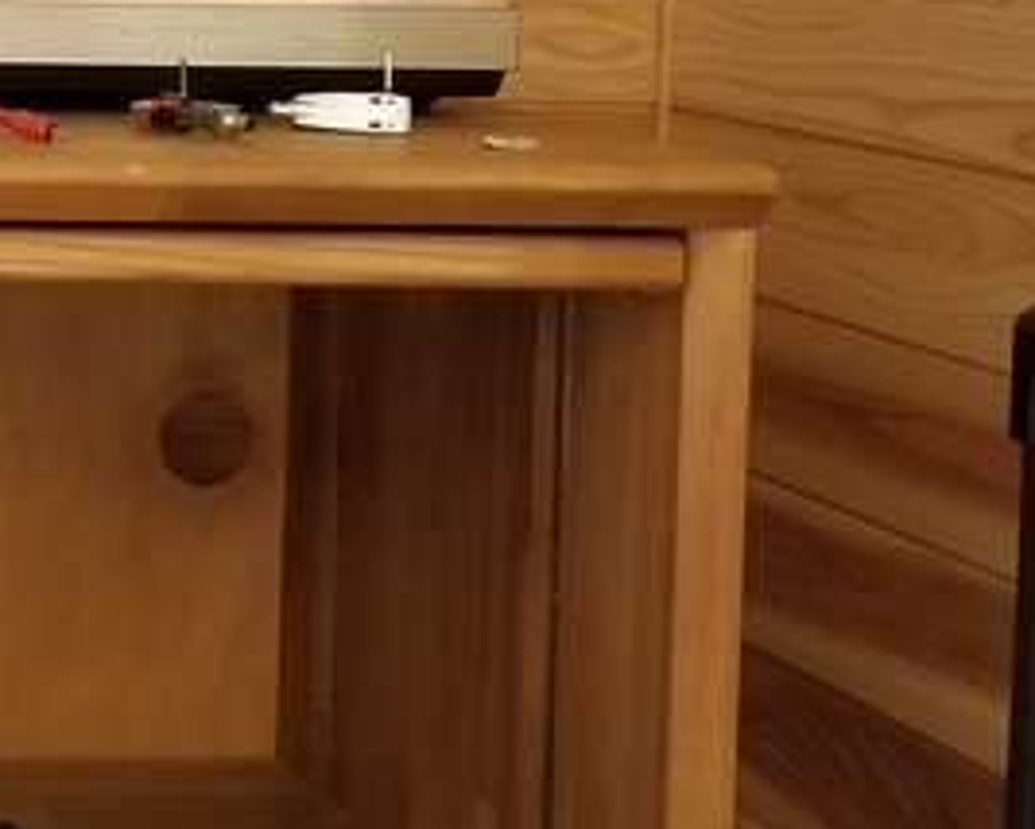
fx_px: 3495
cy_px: 43
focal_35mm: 114
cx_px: -438
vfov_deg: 13.4
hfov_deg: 15.7
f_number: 1.7
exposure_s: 1/10
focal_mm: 4.25
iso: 400
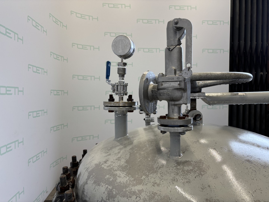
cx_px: 134
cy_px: 101
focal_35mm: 26
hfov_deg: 67.3
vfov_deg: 53.1
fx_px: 202
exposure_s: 1/121
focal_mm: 5.96
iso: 64
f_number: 1.6
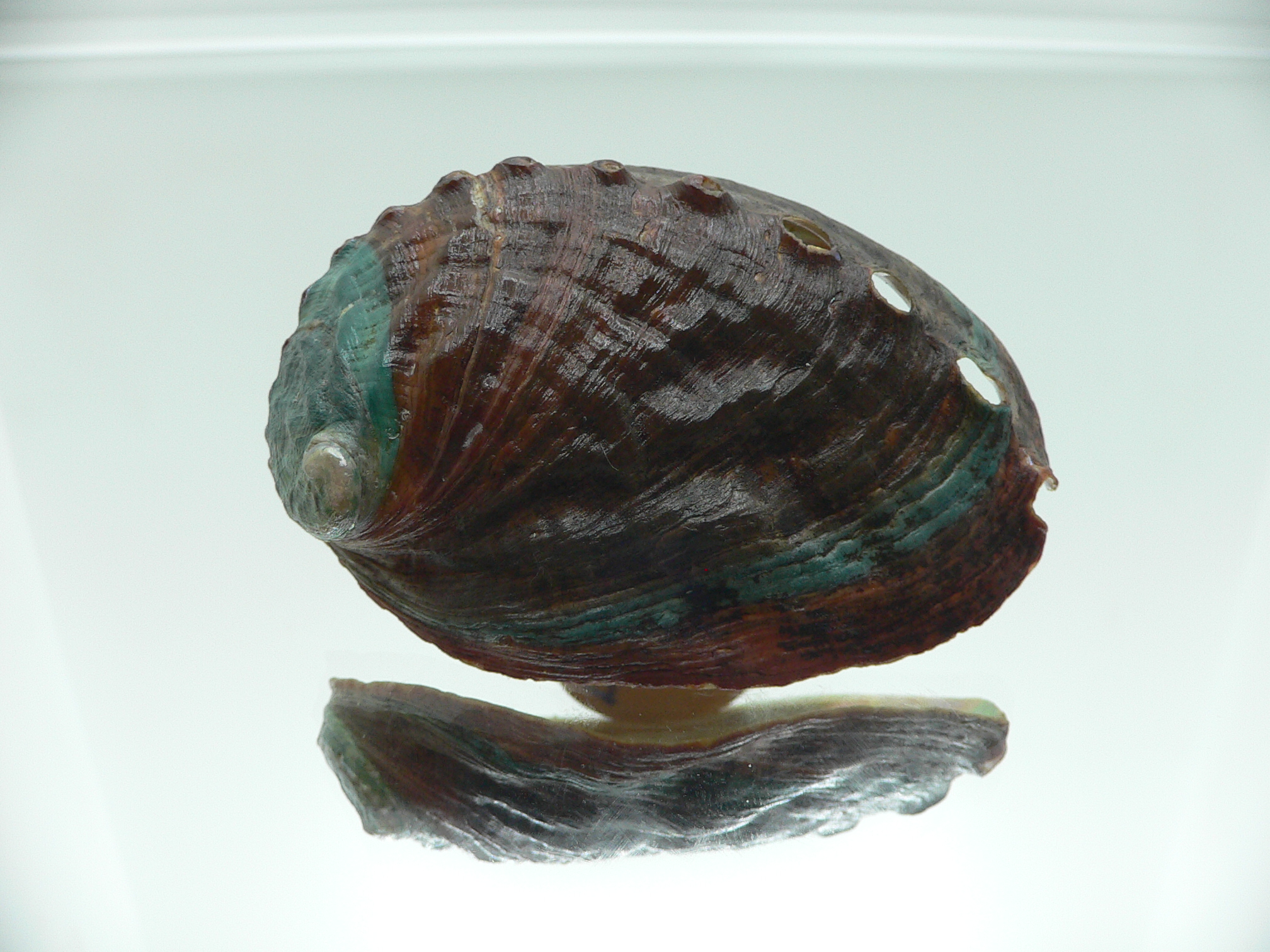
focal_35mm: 35
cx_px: 635
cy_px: 476
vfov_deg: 40.7
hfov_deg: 52.6
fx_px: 1284
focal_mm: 4.6
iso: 150
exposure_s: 1/60
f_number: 2.8
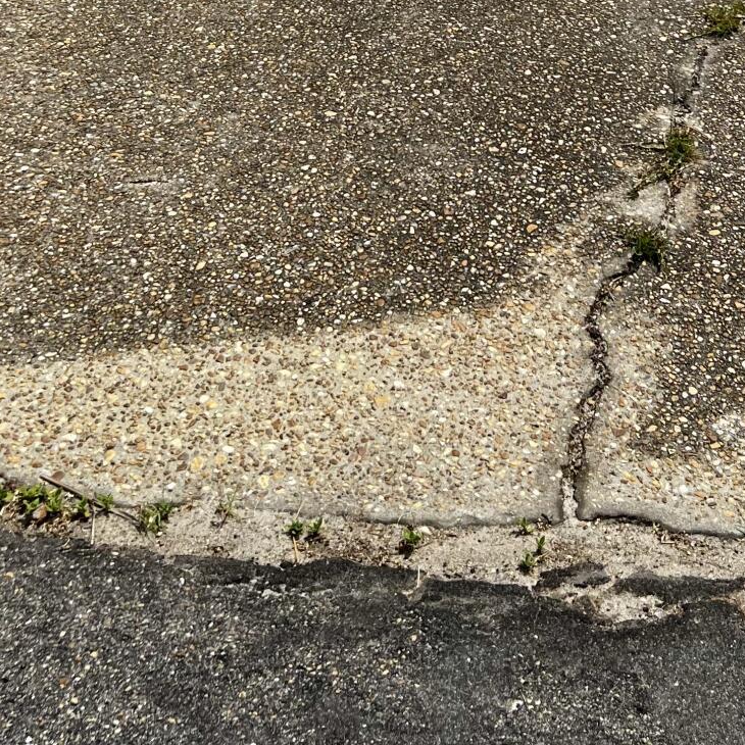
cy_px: -145
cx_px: 470
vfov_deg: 24.7
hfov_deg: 27.2
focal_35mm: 63
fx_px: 1534
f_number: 1.5
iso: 50
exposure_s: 1/6211
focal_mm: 5.7
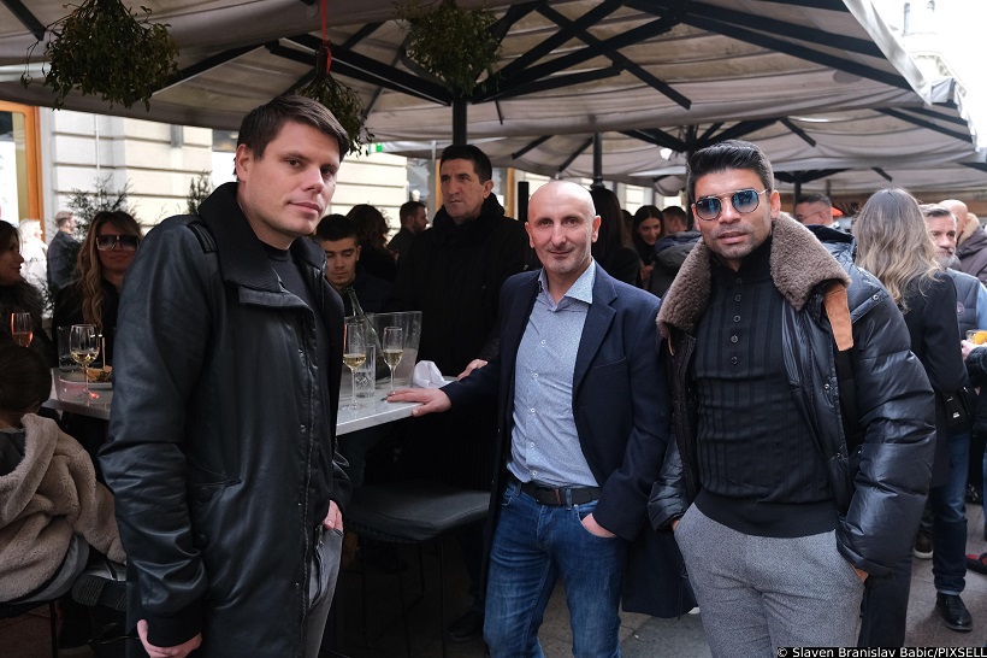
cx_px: 494
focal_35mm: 31
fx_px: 850
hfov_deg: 60.3
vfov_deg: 42.3
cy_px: 329
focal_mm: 20.6
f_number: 2.8
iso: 1600
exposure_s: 1/250
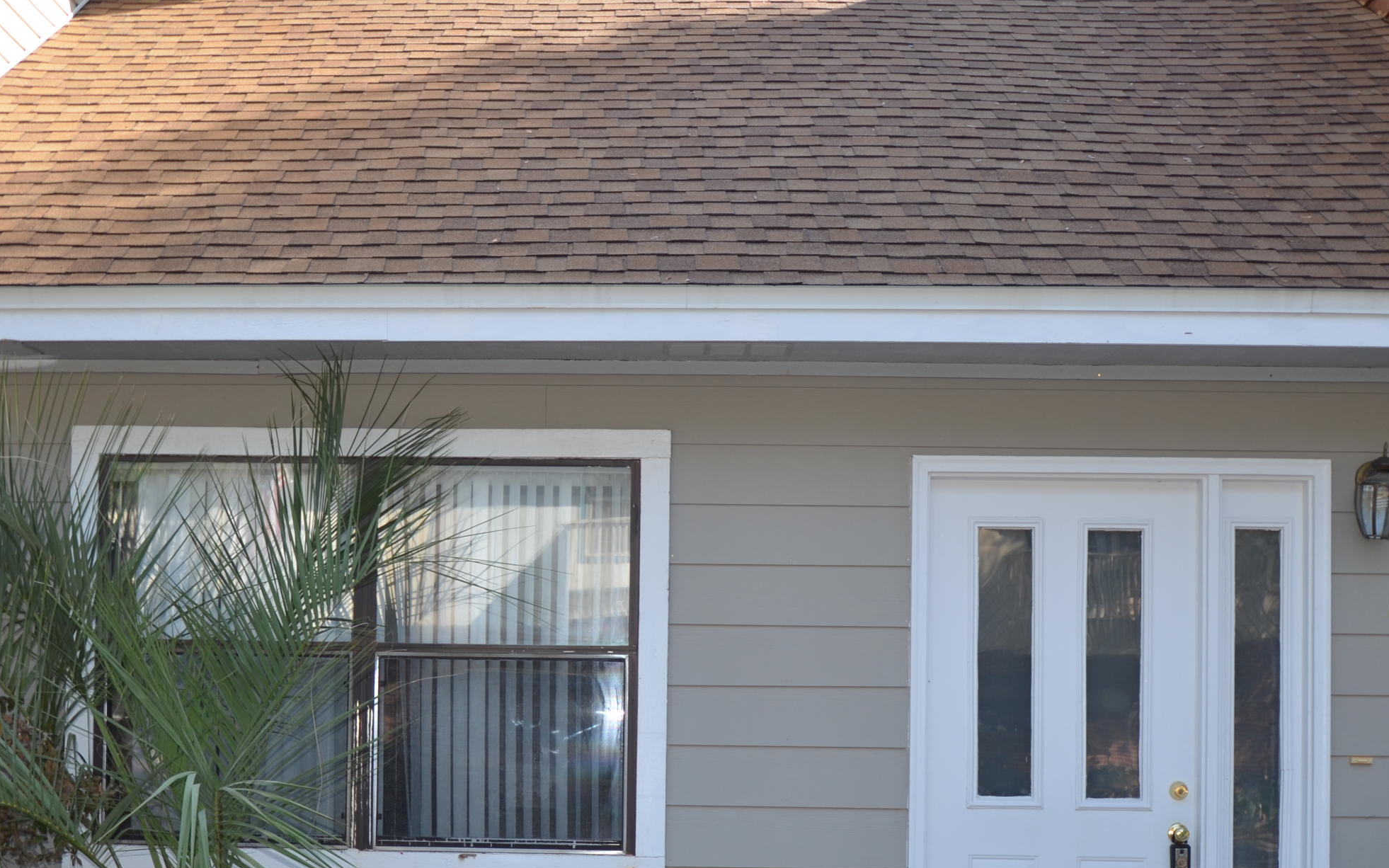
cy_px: 640
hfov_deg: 36.1
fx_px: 2120
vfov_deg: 22.9
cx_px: 529
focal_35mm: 56
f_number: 4.5
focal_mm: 24
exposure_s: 1/200
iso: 110
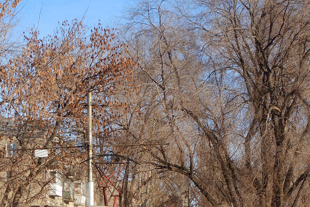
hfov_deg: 16.3
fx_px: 1068
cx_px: 40
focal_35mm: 124
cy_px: 183
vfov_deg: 11.0
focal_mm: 23.82
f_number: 5
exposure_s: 1/500
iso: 125
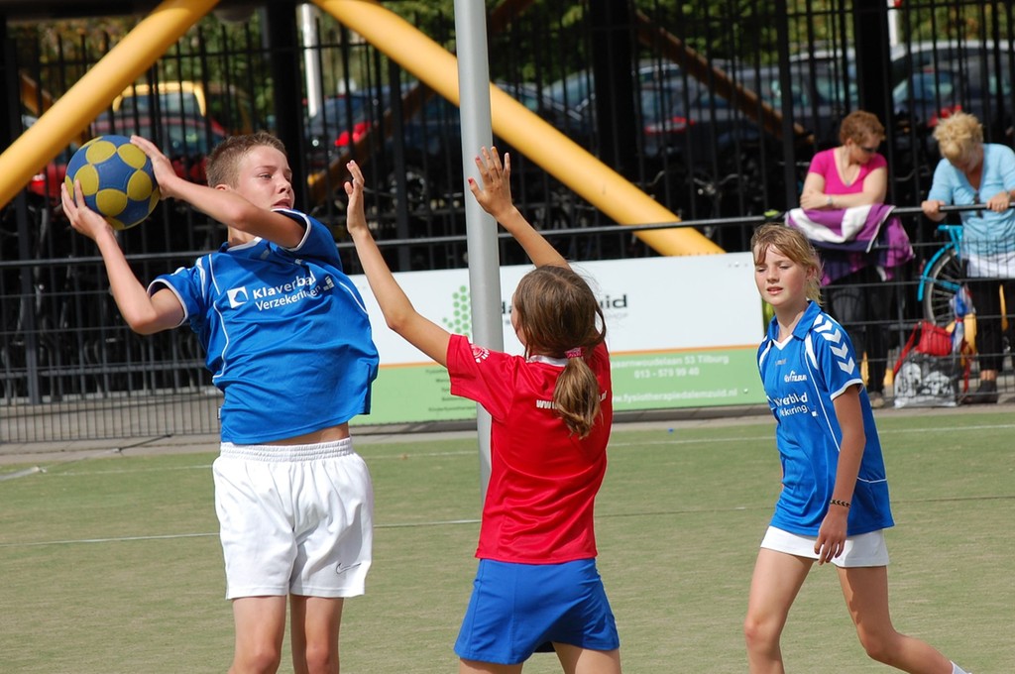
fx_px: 4900
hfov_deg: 11.8
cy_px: 337
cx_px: 508
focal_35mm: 174
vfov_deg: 7.9
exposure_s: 1/640
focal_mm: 116
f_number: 7.1
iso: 200
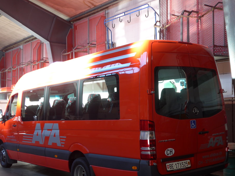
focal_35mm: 52
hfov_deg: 36.8
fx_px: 353
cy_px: 114
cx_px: 114
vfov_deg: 27.9
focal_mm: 8
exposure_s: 1/60
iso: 100
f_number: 2.5
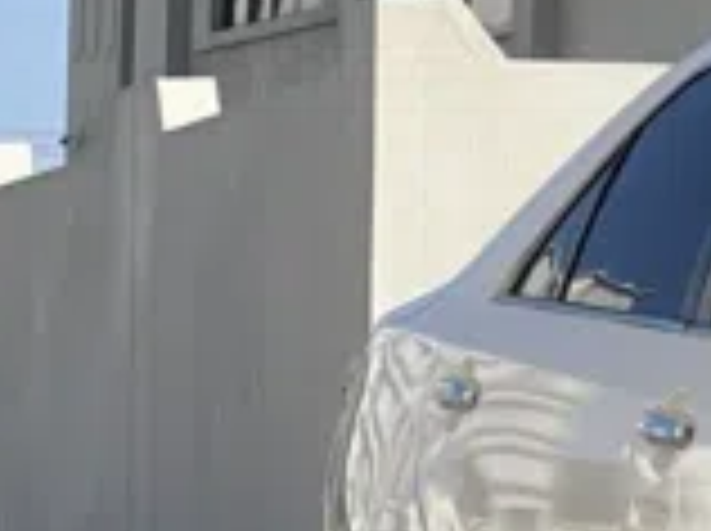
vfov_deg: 4.7
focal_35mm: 312
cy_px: -387
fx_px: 6399
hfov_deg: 6.2
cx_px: 1382
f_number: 2.8
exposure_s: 1/821
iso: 32
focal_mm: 9
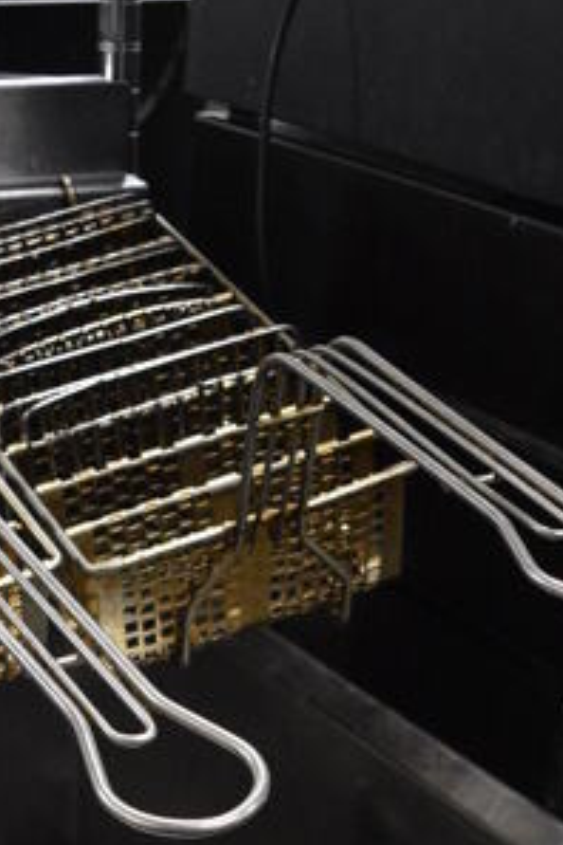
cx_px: 102
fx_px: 1947
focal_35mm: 83
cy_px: 1034
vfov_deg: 22.4
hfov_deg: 16.3
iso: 2800
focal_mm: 18
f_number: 3.5
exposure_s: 1/125
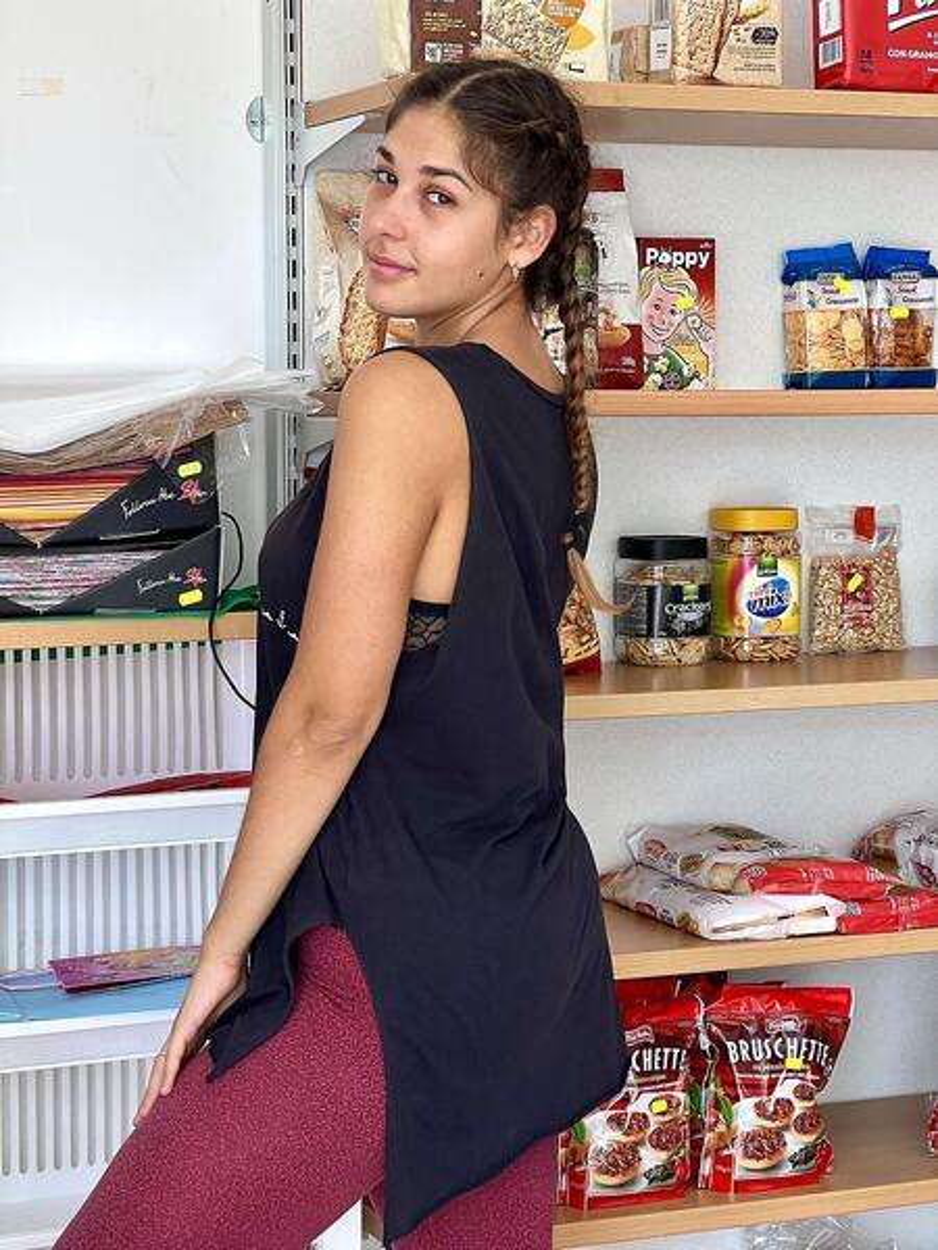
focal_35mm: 77
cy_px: 625
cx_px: 469
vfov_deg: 25.3
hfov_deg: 19.1
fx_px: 2782
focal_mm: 9
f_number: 2.8
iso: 125
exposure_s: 1/99
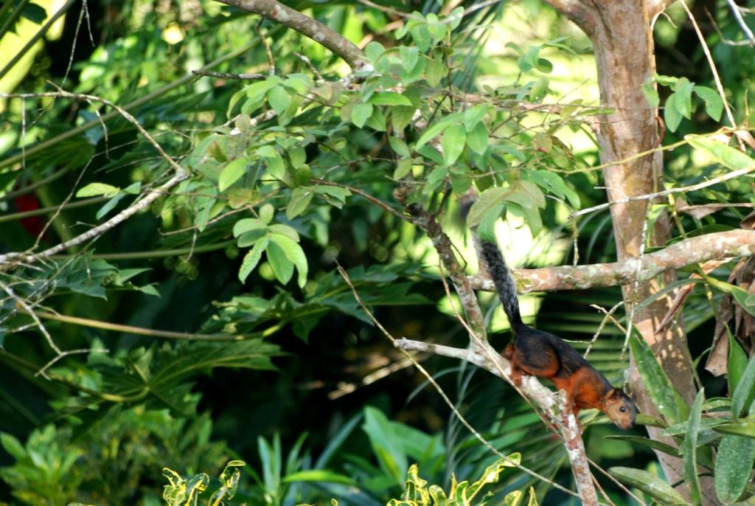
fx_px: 6931
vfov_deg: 4.2
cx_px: 378
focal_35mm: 330
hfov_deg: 6.2
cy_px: 253
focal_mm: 220
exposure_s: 1/100
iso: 400
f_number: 5.3
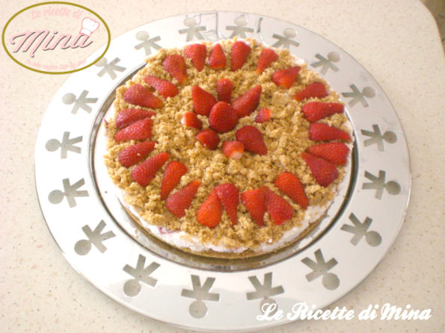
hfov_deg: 49.0
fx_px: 488
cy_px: 166
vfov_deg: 37.7
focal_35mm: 38
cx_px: 222
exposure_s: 1/80
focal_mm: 6.3
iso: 200
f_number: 3.1
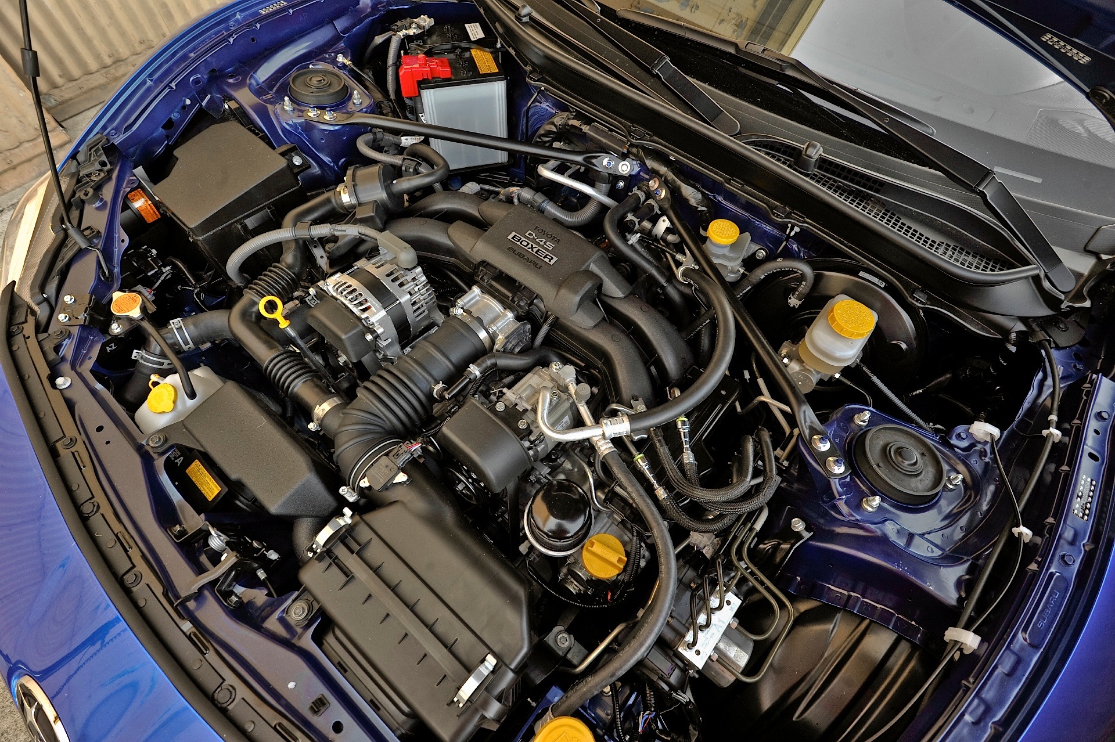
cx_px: 558
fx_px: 495
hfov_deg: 96.8
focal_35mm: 16
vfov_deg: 73.7
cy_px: 371
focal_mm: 16
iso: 1250
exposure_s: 1/125
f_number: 8
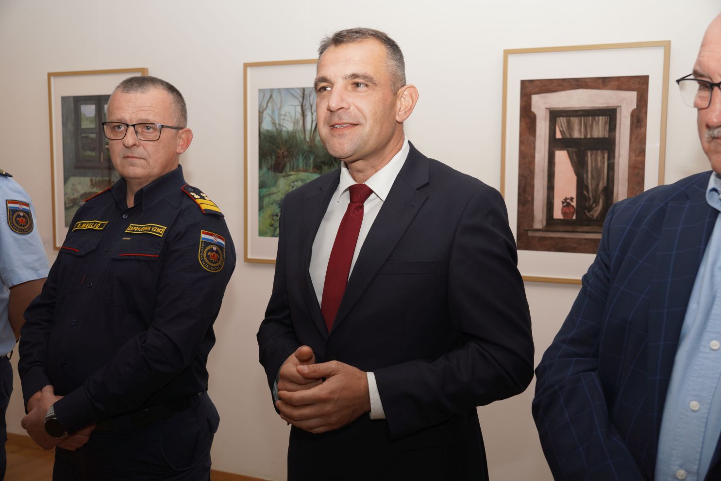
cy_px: 240
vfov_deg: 33.2
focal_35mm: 40
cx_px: 360
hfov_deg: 48.2
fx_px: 805
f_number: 4.5
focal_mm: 26.8
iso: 200
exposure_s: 1/200
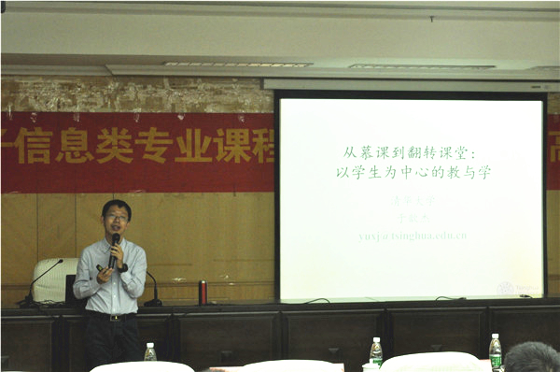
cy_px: 186
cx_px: 280
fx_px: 1444
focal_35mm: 93
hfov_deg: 21.9
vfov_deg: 14.7
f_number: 16
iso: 1600
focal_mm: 62
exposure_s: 1/20
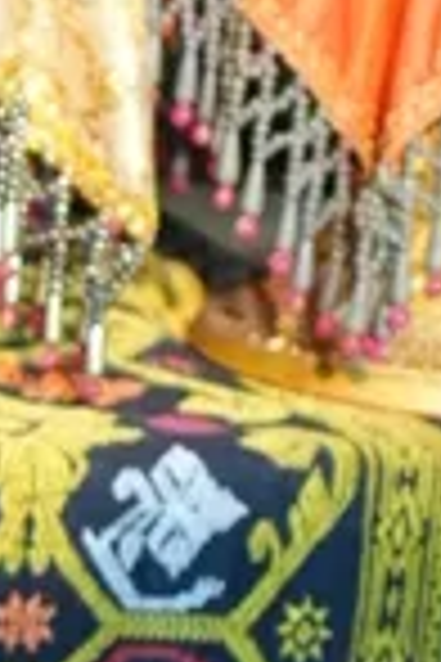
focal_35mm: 282
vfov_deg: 7.2
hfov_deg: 4.7
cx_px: -693
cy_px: 986
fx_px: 5181
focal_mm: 24
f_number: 1.8
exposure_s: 1/125
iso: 1600
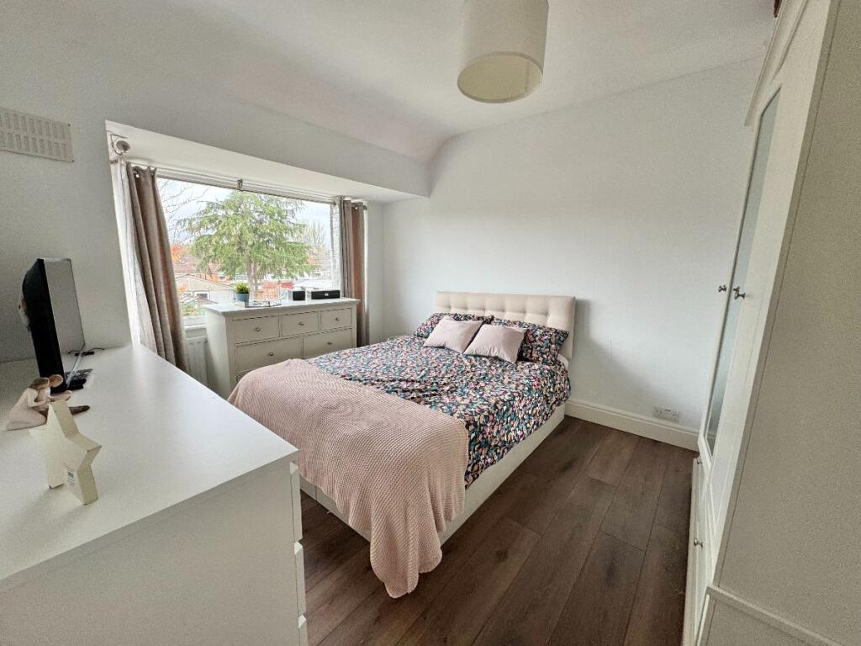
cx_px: 430
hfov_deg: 102.1
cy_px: 323
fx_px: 348
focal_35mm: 14
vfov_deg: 85.7
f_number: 2.2
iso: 100
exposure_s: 1/99
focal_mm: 2.22
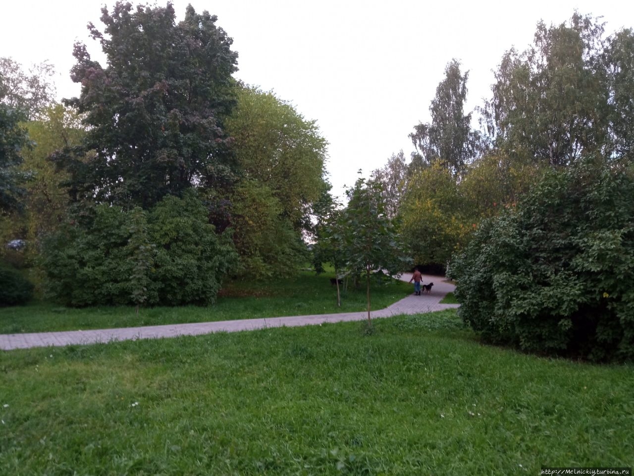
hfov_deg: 65.3
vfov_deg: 51.4
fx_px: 495
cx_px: 317
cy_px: 238
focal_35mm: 27
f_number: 2.2
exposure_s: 1/33.3
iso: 182
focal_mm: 3.79
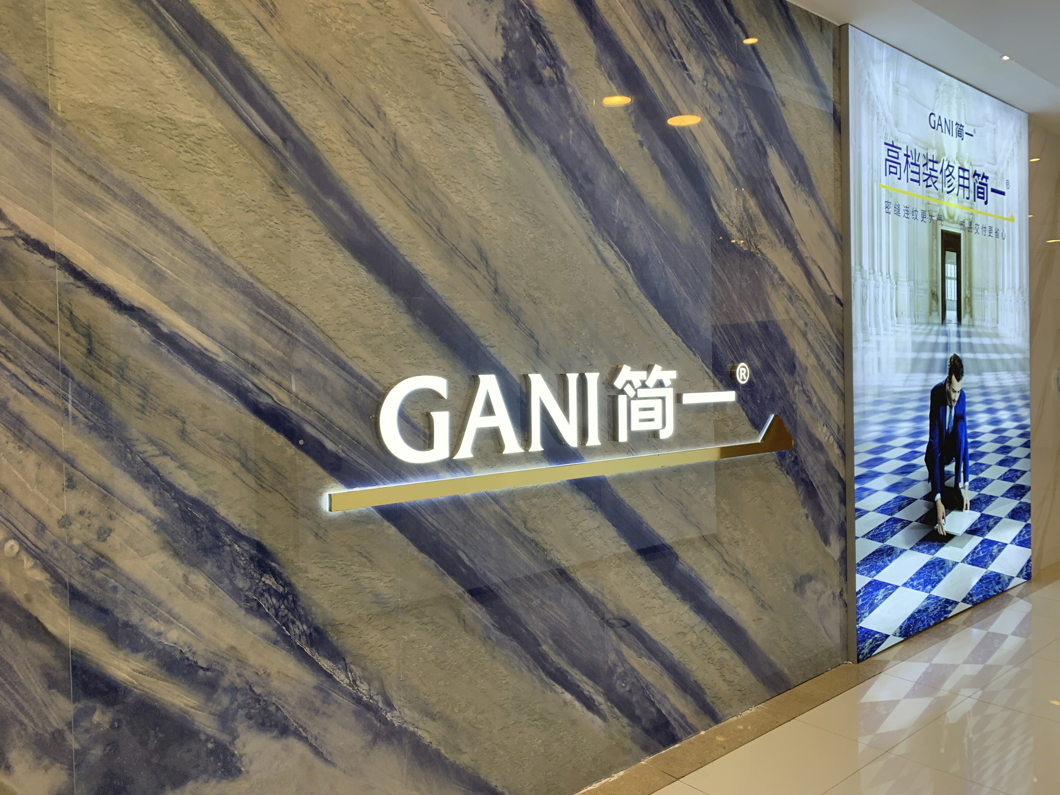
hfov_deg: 67.3
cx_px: 530
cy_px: 398
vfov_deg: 53.1
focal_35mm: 26
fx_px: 796
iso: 80
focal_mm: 4.25
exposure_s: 1/121
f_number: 1.8
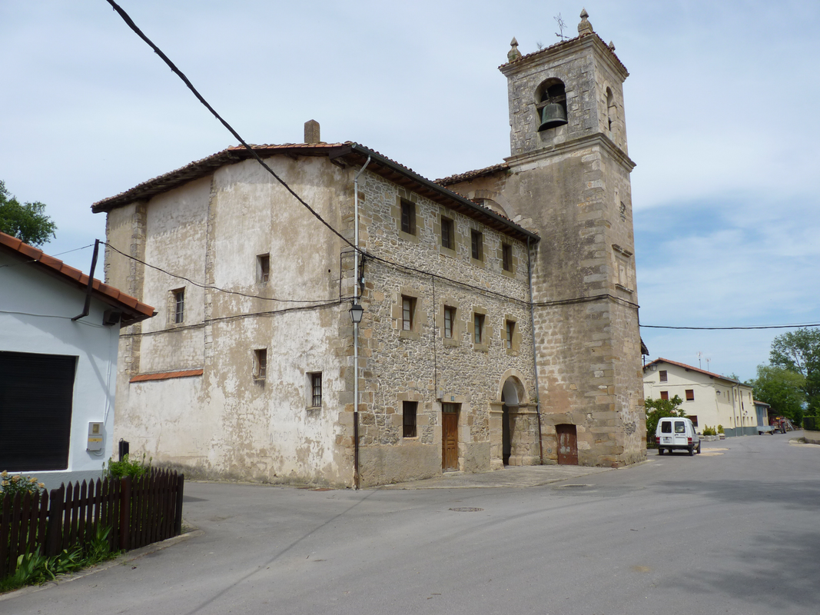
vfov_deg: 51.3
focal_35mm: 27
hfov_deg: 65.3
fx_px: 640
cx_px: 410
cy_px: 308
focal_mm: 4.8
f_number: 3.6
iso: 80
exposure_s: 1/1000
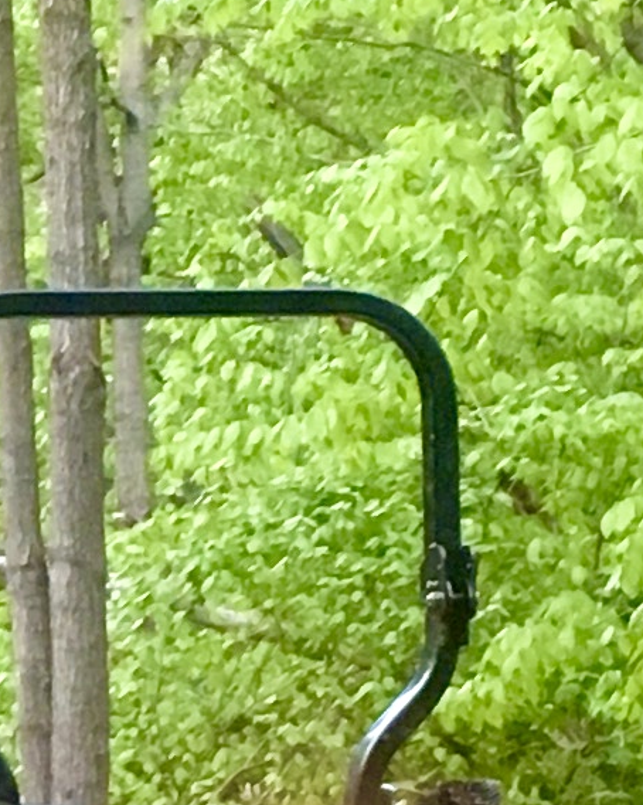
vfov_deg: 9.6
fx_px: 4784
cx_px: -548
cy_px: 591
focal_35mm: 201
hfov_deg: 7.4
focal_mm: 4.15
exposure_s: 1/30
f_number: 2.2
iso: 125
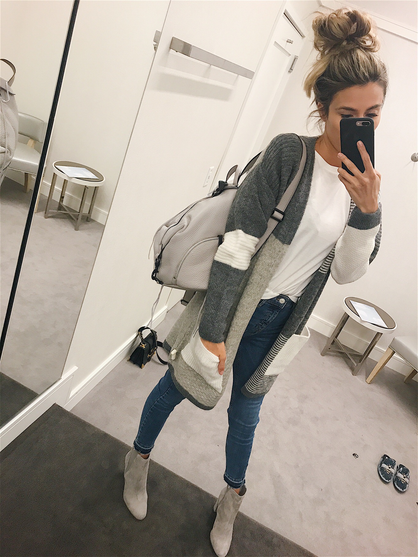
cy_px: 278
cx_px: 209
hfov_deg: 49.8
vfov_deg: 63.4
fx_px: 451
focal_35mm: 28
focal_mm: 3.99
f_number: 1.8
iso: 32
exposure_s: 1/24
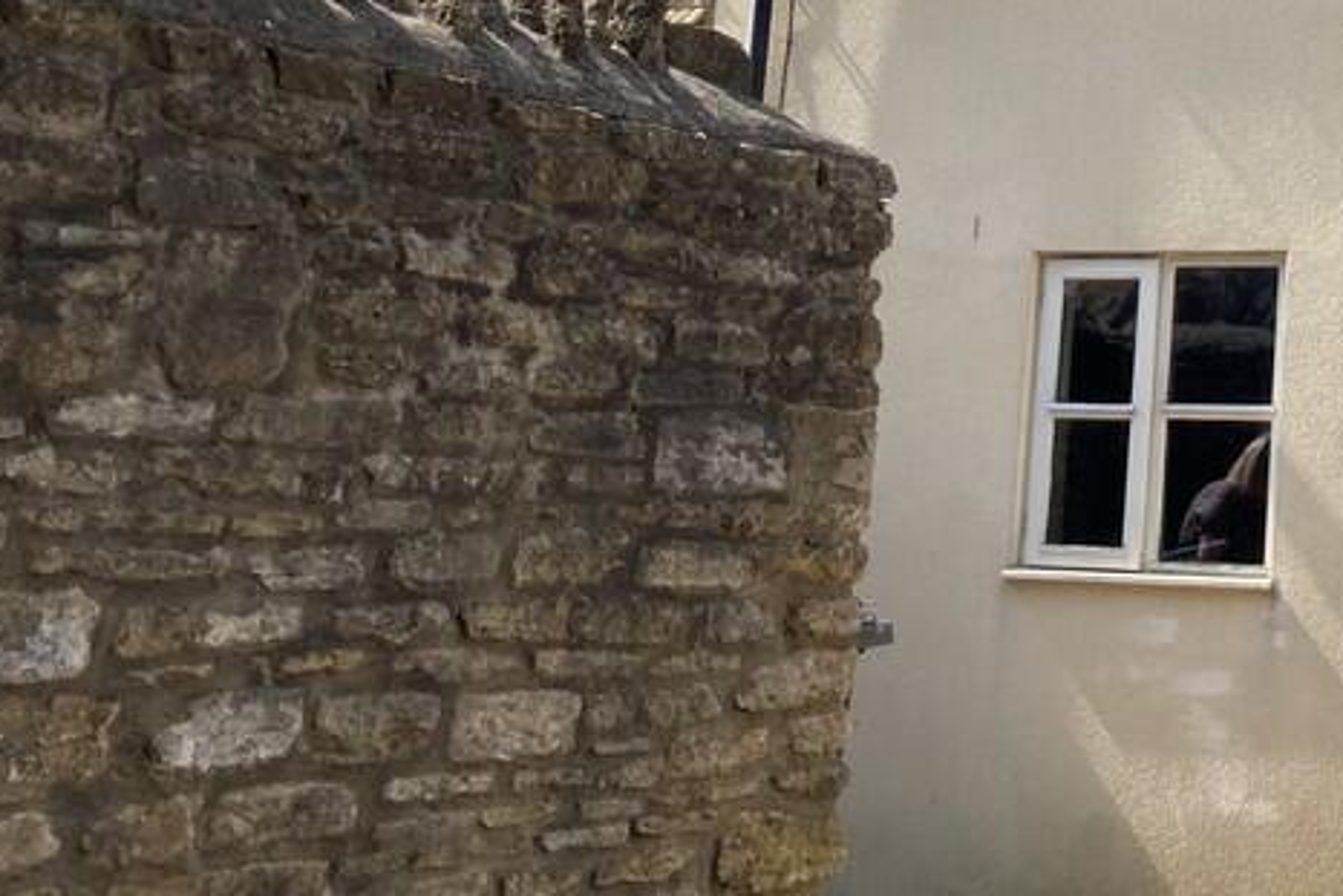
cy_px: -26
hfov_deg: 29.0
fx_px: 2388
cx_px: 1409
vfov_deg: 20.5
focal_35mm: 64
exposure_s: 1/787
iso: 20
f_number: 1.8
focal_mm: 3.99
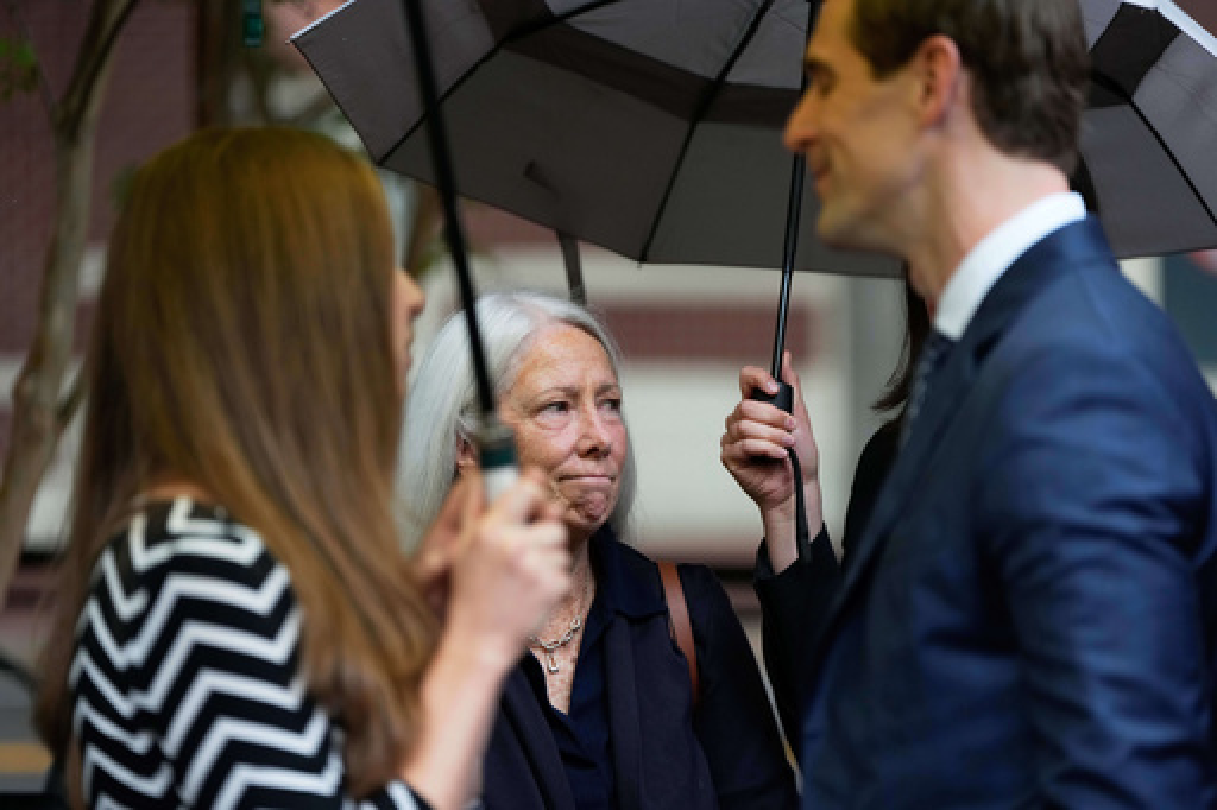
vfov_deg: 8.7
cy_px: 405
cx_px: 608
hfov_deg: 13.0
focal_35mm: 158
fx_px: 5339
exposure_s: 1/250
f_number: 2.8
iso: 1000
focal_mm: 158
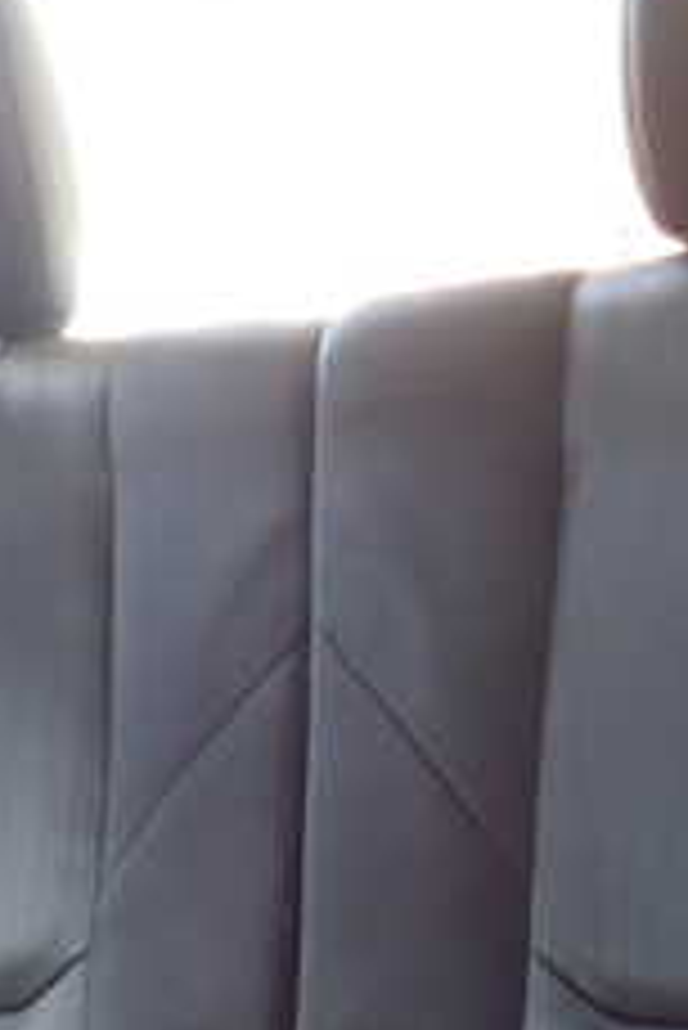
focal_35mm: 68
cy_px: 729
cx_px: 468
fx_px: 1946
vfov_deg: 29.3
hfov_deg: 20.0
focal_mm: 4.5
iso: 250
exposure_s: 1/30
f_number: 2
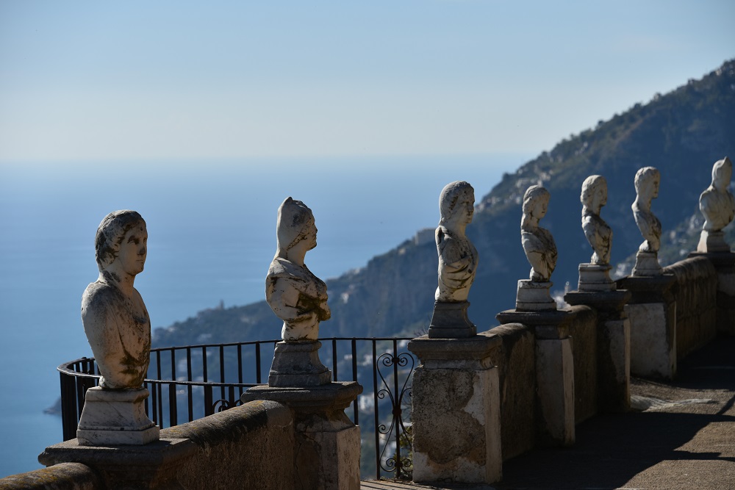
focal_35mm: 160
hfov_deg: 12.8
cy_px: 245
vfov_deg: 8.6
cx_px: 368
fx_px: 3267
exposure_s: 1/800
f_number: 7.1
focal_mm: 160
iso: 110
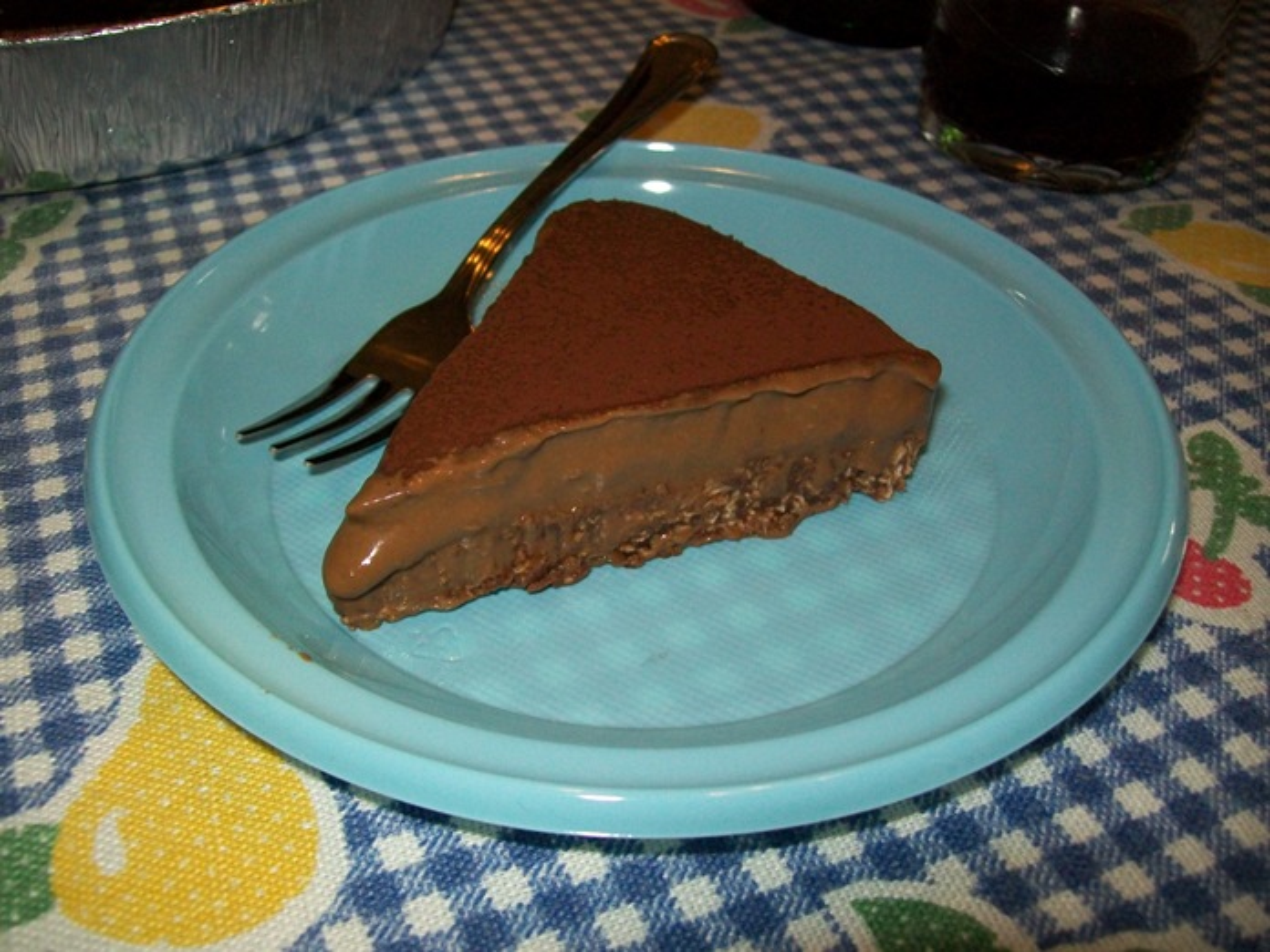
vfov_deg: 41.8
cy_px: 476
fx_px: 1247
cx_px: 635
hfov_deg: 54.0
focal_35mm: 34
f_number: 2.7
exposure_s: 1/60
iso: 160
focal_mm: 6.1
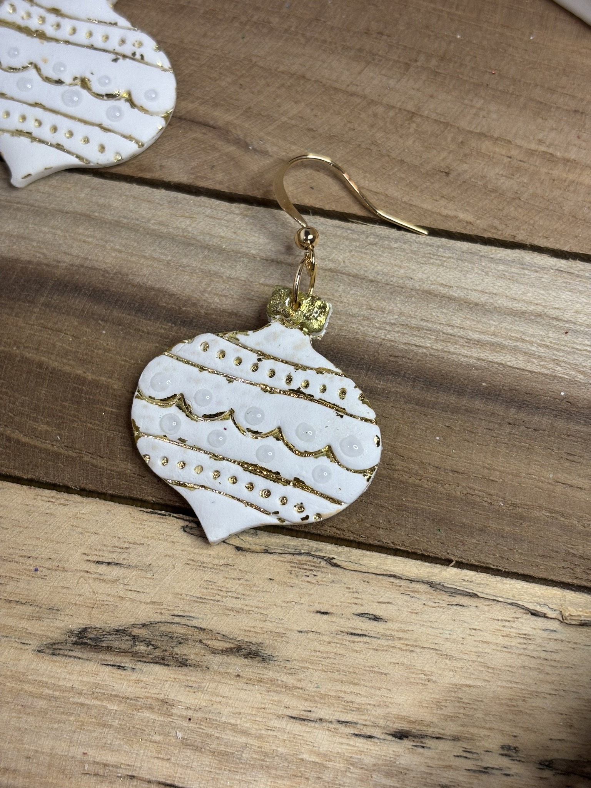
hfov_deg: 28.0
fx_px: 1184
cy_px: 394
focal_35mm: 52
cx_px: 296
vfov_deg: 36.8
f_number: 1.6
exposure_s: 1/50
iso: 40
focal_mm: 5.96
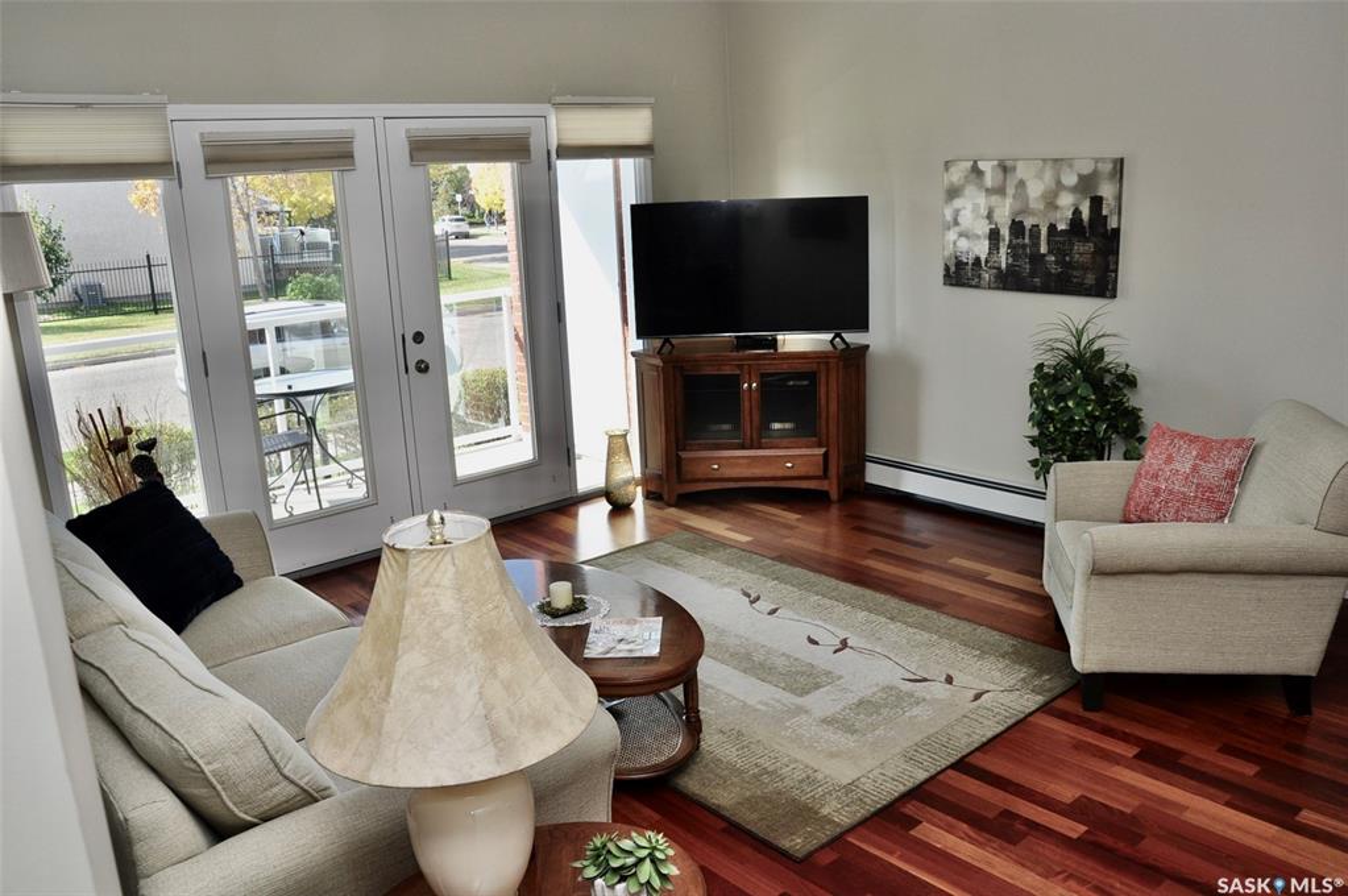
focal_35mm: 27
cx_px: 674
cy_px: 448
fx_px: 1010
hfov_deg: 67.4
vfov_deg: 47.8
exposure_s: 1/100
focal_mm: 18
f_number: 7.1
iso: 200
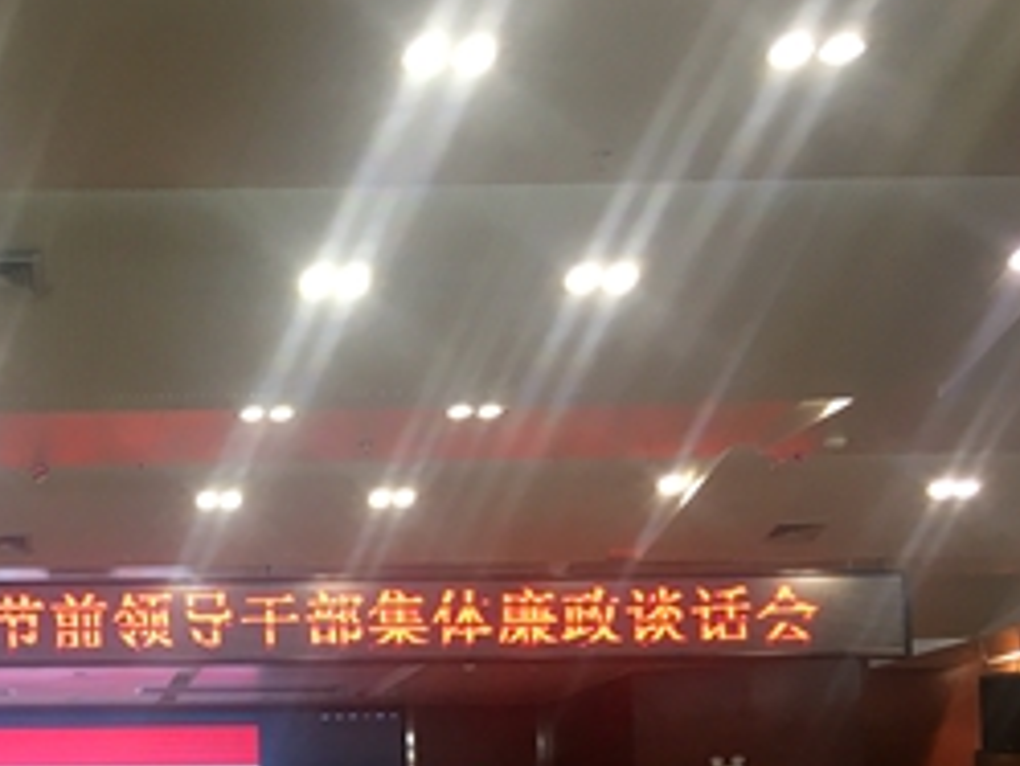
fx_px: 1828
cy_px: 762
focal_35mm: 62
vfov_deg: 22.8
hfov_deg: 29.2
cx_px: 10
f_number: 2.2
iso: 50
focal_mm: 4.15
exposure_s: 1/33
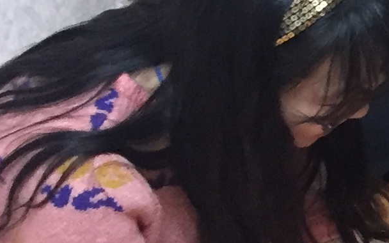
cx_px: 958
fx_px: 1749
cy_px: 41
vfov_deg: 7.9
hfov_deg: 10.7
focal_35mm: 165
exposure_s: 1/30
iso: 160
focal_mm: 4.15
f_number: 2.2
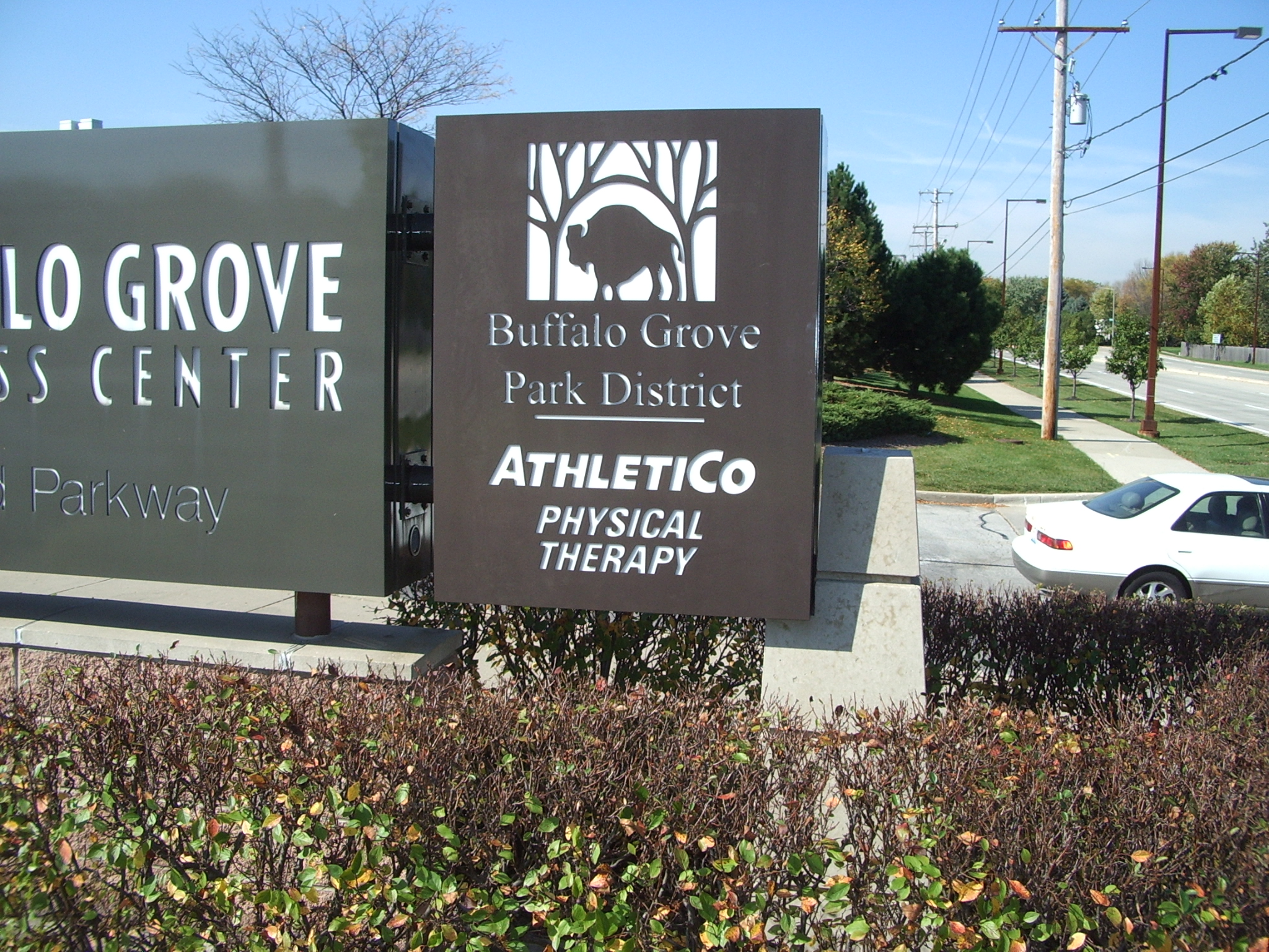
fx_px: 1283
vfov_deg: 40.7
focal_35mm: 35
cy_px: 476
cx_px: 634
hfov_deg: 52.6
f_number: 4.3
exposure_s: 1/400
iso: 100
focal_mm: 5.8
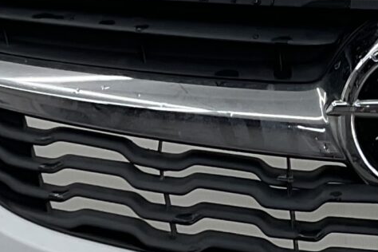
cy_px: 128
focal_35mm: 163
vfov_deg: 8.4
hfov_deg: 12.3
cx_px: 440
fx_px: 1711
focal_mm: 3
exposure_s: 1/133
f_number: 1.8
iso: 16
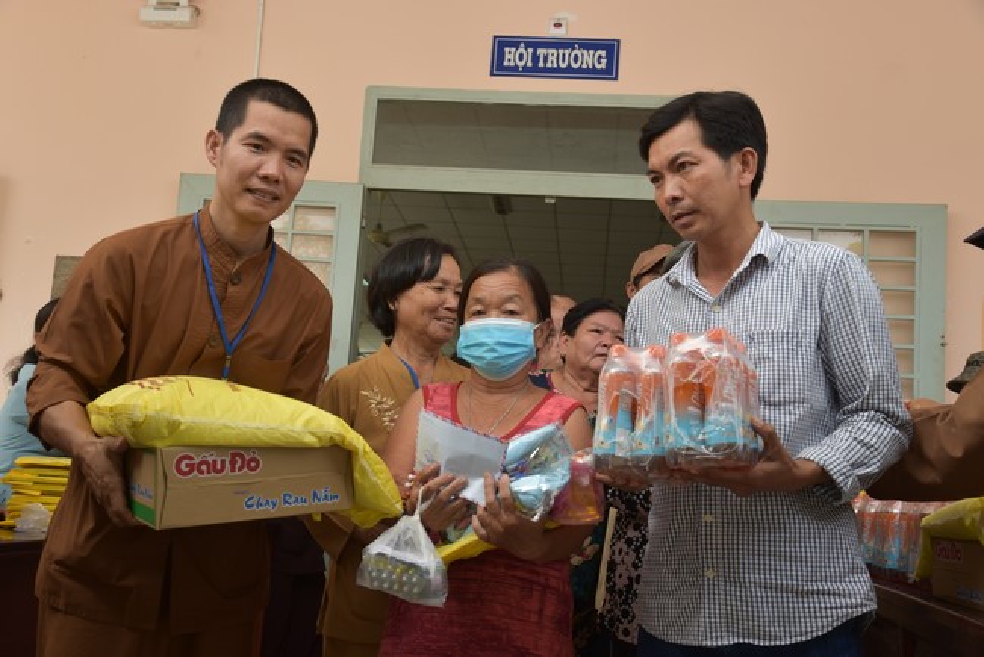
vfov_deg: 35.1
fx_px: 1039
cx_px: 492
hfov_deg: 50.7
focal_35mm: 38
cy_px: 328
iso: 400
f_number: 7.1
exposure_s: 1/200
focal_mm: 38
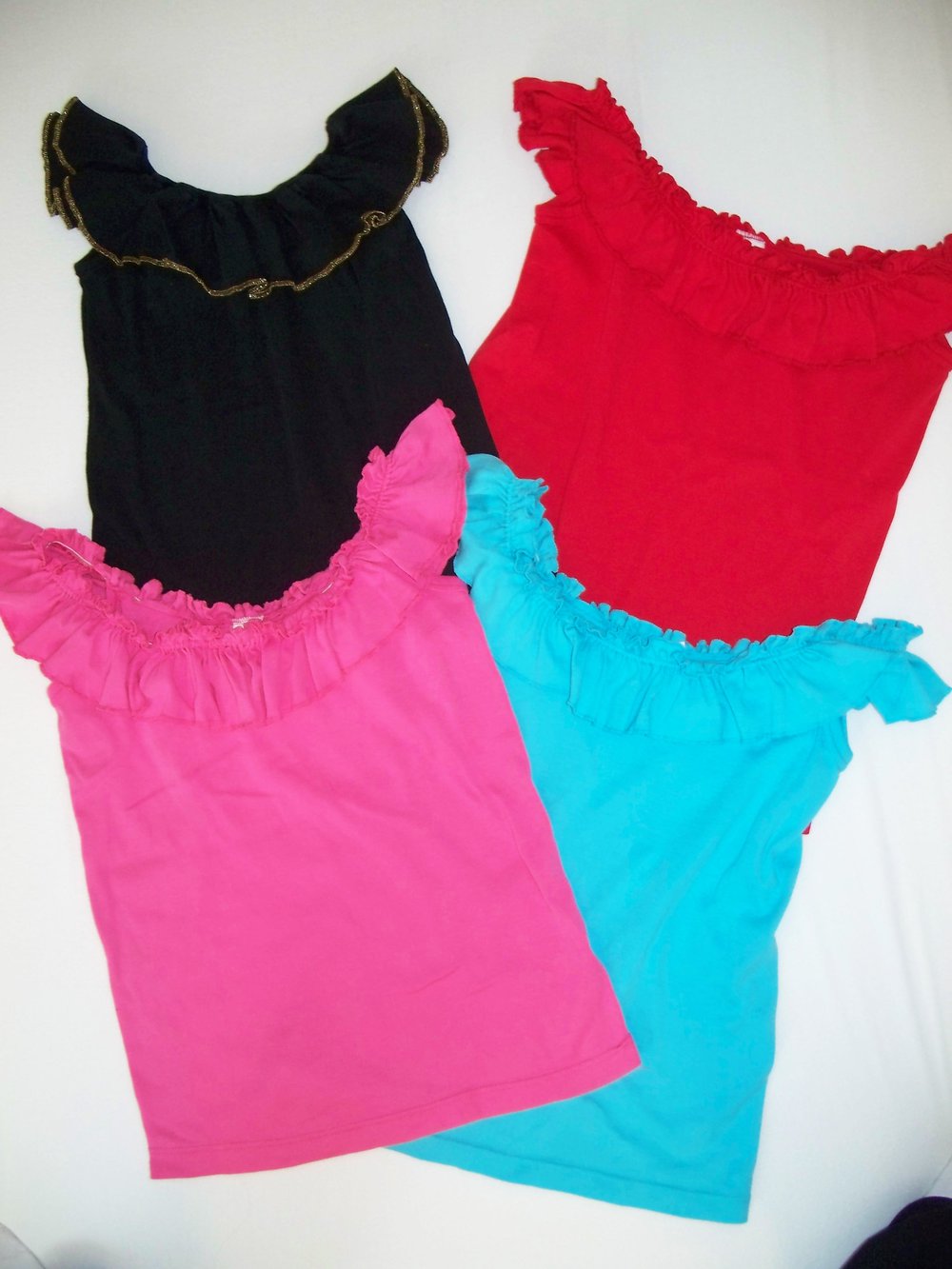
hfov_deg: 38.7
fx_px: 1357
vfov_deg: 50.1
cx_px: 476
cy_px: 634
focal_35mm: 37
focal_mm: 7.8
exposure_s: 1/60
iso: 400
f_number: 2.8
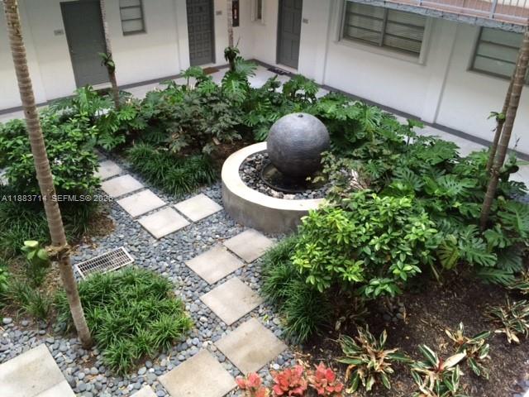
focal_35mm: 29
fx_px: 443
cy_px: 198
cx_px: 264
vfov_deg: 48.2
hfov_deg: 61.7
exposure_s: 1/40
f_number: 2.2
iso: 40
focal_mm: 4.15
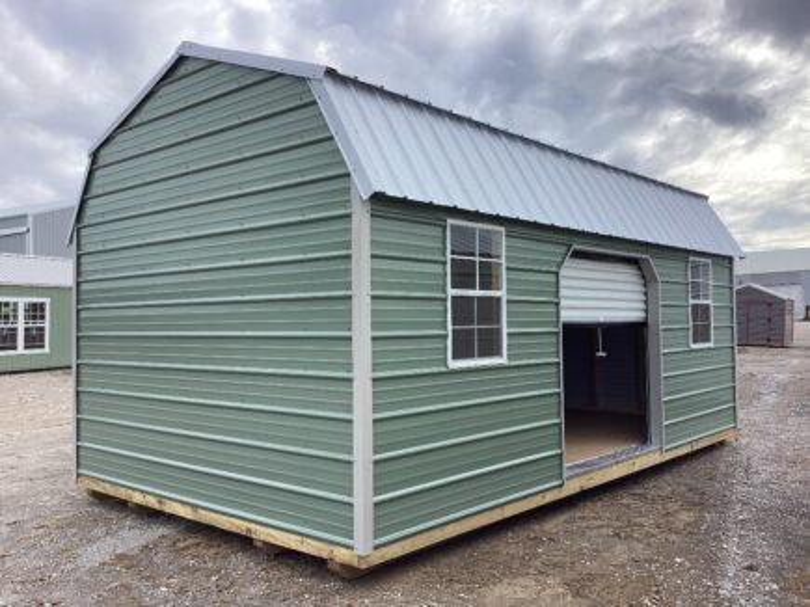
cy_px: 304
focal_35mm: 31
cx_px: 405
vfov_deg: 45.4
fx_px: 725
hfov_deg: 58.4
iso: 25
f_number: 2.4
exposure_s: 1/479
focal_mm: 3.3
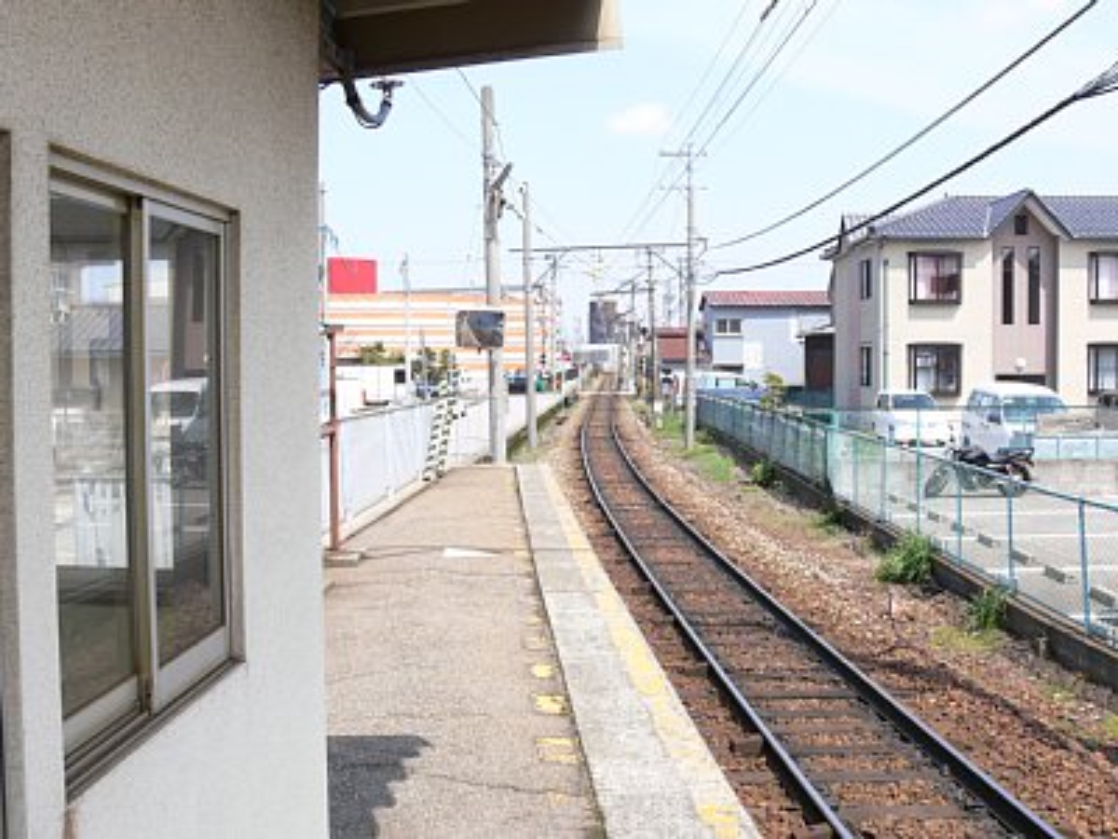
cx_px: 559
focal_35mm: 35
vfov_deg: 40.7
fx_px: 1130
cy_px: 420
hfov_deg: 52.6
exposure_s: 1/160
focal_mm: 7.4
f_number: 5.6
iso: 80
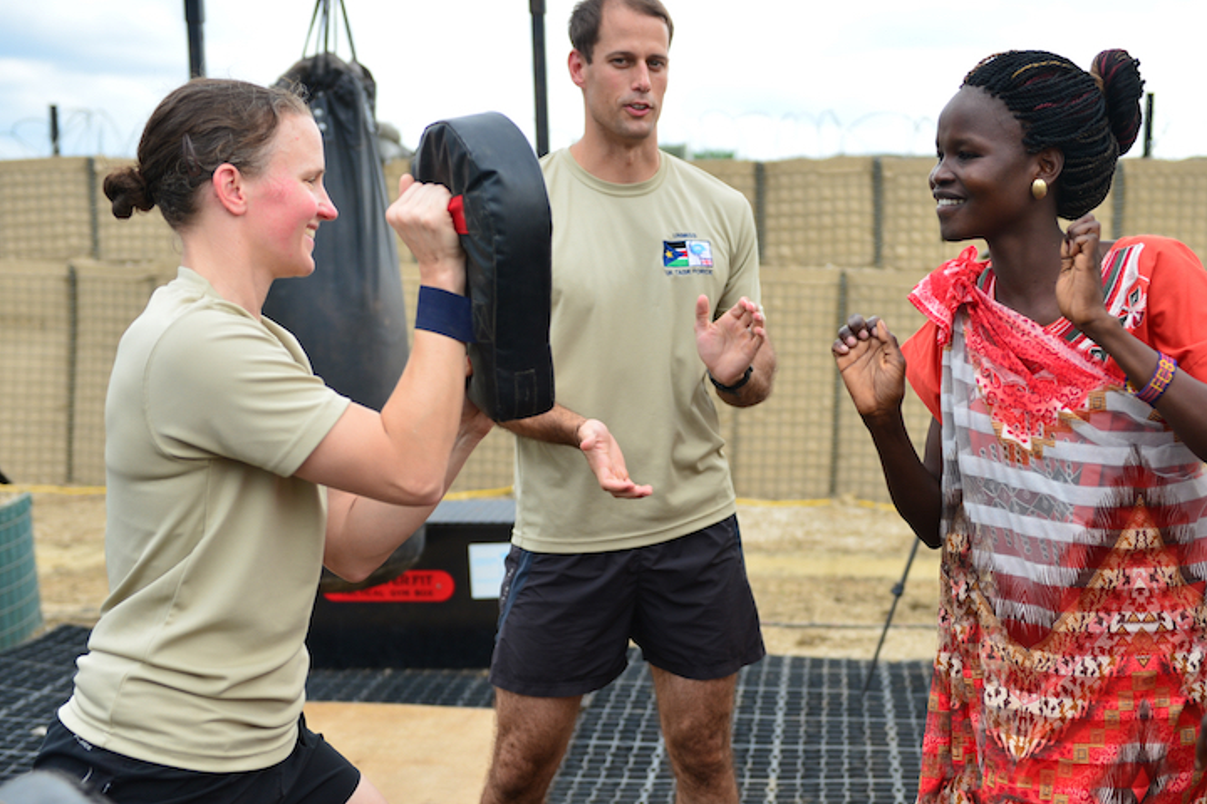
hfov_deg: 35.6
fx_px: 1877
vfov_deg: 24.2
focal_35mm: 56
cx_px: 650
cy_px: 479
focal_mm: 42
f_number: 3.2
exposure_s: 1/1000
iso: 320
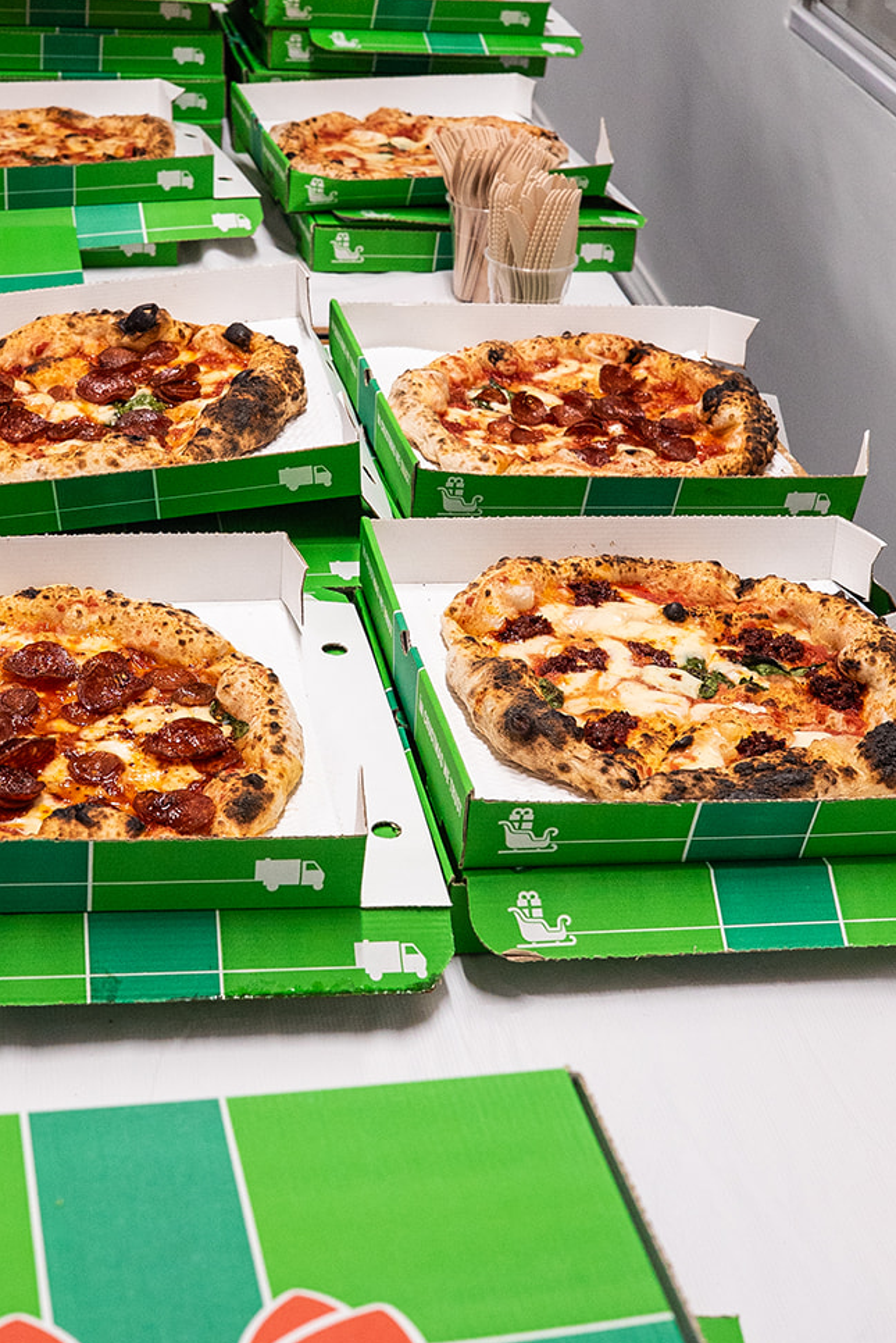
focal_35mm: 58
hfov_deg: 23.3
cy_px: 617
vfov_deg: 34.5
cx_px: 274
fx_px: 2163
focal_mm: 35
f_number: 6.3
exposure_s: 1/160
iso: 1600
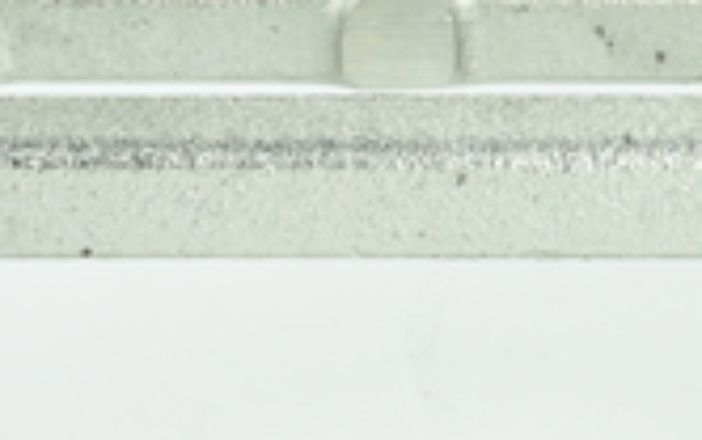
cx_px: 389
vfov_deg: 5.0
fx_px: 5073
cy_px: 296
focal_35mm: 265
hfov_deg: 7.9
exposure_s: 1/2
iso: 64
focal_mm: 60
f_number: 32
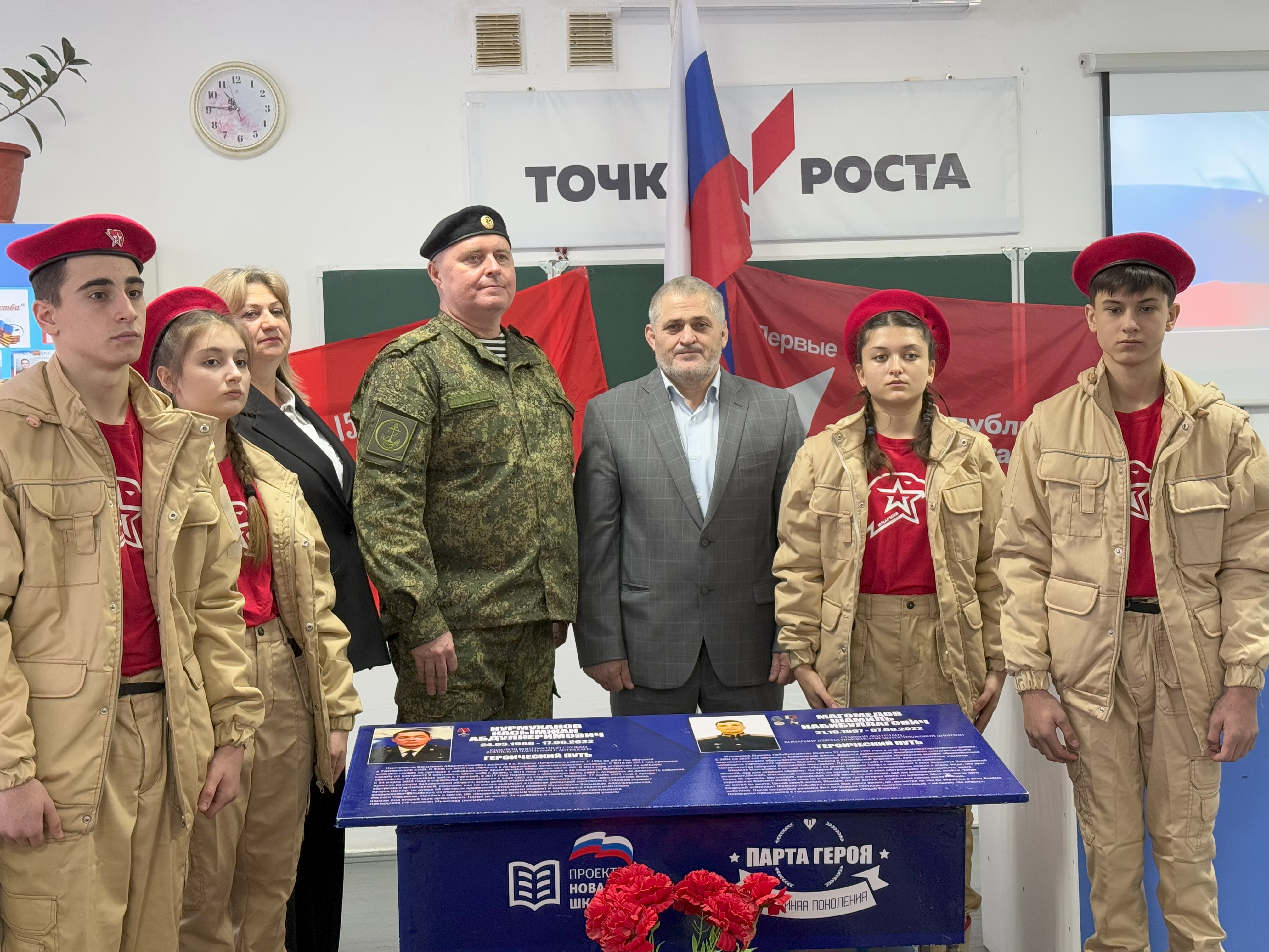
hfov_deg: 39.7
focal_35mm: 48
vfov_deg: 30.3
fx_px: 1760
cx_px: 634
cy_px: 476
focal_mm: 6.76
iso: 160
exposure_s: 1/60
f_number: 1.78
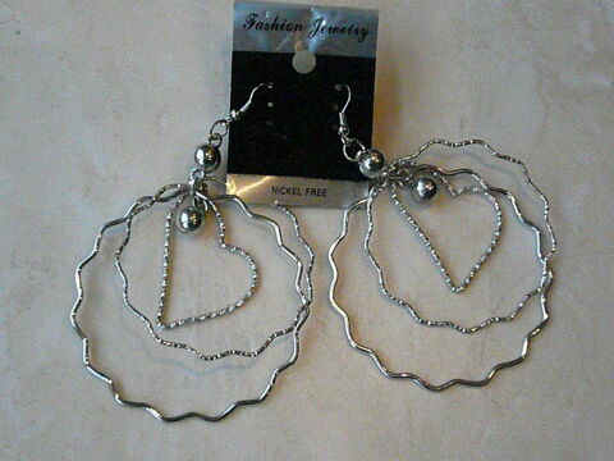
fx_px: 1117
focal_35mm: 63
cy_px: 230
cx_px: 307
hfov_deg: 30.7
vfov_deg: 23.3
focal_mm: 10.3
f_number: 4.1
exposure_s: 1/400
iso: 3200
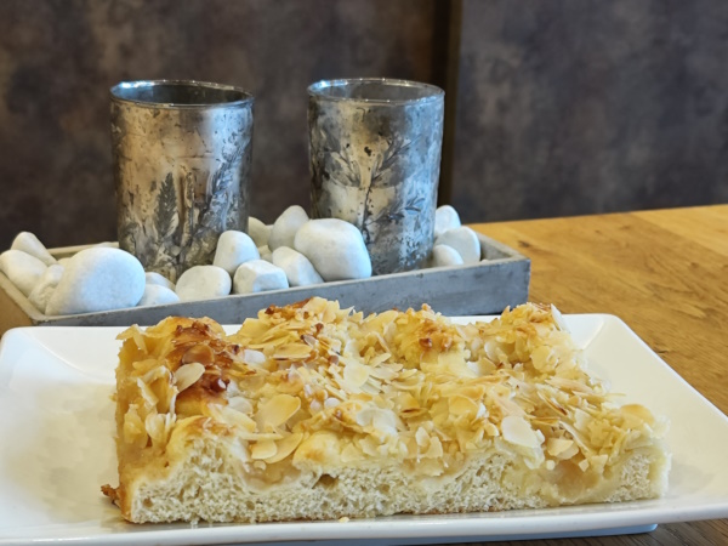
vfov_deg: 58.9
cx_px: 364
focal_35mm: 23
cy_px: 273
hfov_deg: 73.9
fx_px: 484
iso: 1280
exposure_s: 1/100
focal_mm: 7.01
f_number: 1.69
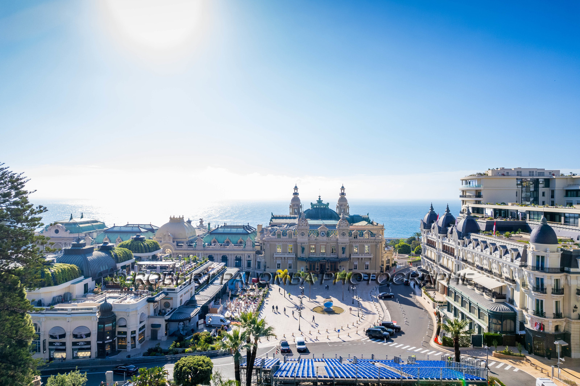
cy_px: 193
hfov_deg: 78.6
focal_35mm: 22
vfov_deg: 57.2
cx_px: 290
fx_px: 354
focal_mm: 8.4
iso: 100
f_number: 2.8
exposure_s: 1/1250
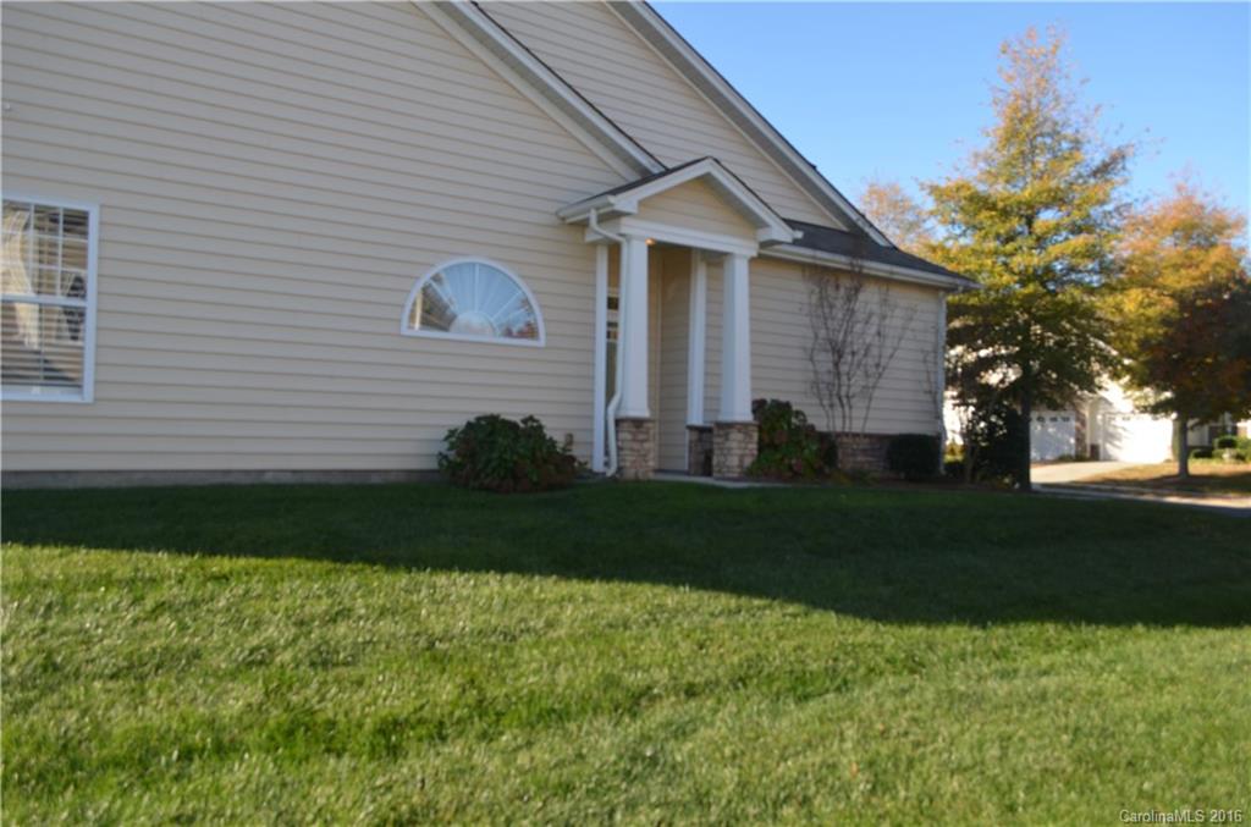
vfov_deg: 47.7
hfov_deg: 67.5
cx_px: 626
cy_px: 414
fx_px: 936
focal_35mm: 27
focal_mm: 18
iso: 100
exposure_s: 1/200
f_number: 5
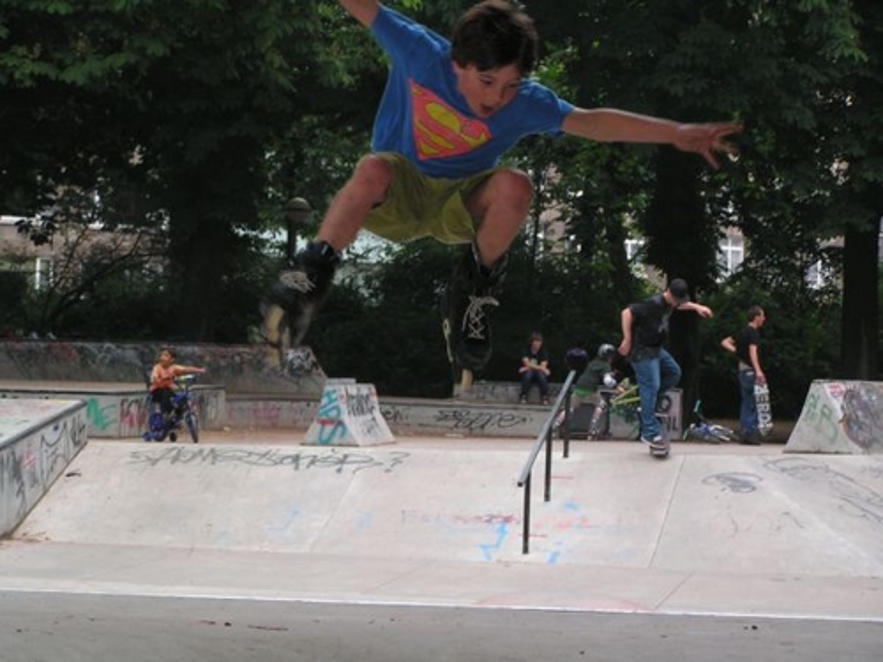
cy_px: 331
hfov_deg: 16.7
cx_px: 442
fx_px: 3010
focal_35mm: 118
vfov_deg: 12.6
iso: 64
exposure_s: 1/125
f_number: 3.2
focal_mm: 19.6
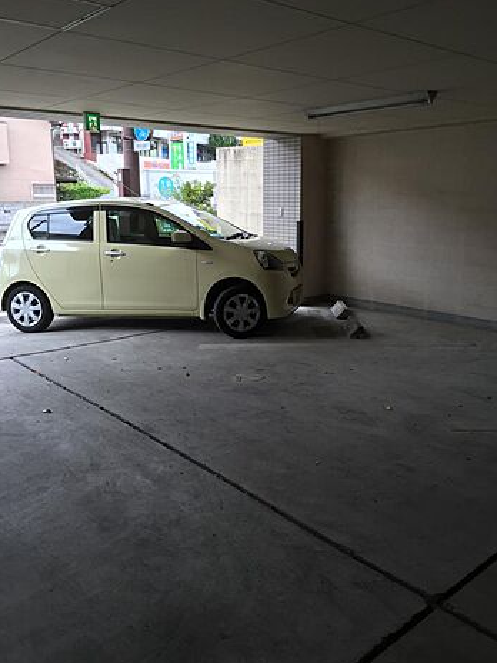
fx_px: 574
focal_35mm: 30
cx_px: 253
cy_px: 329
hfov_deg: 46.8
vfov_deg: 60.0
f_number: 2.2
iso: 50
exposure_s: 1/120
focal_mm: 4.15
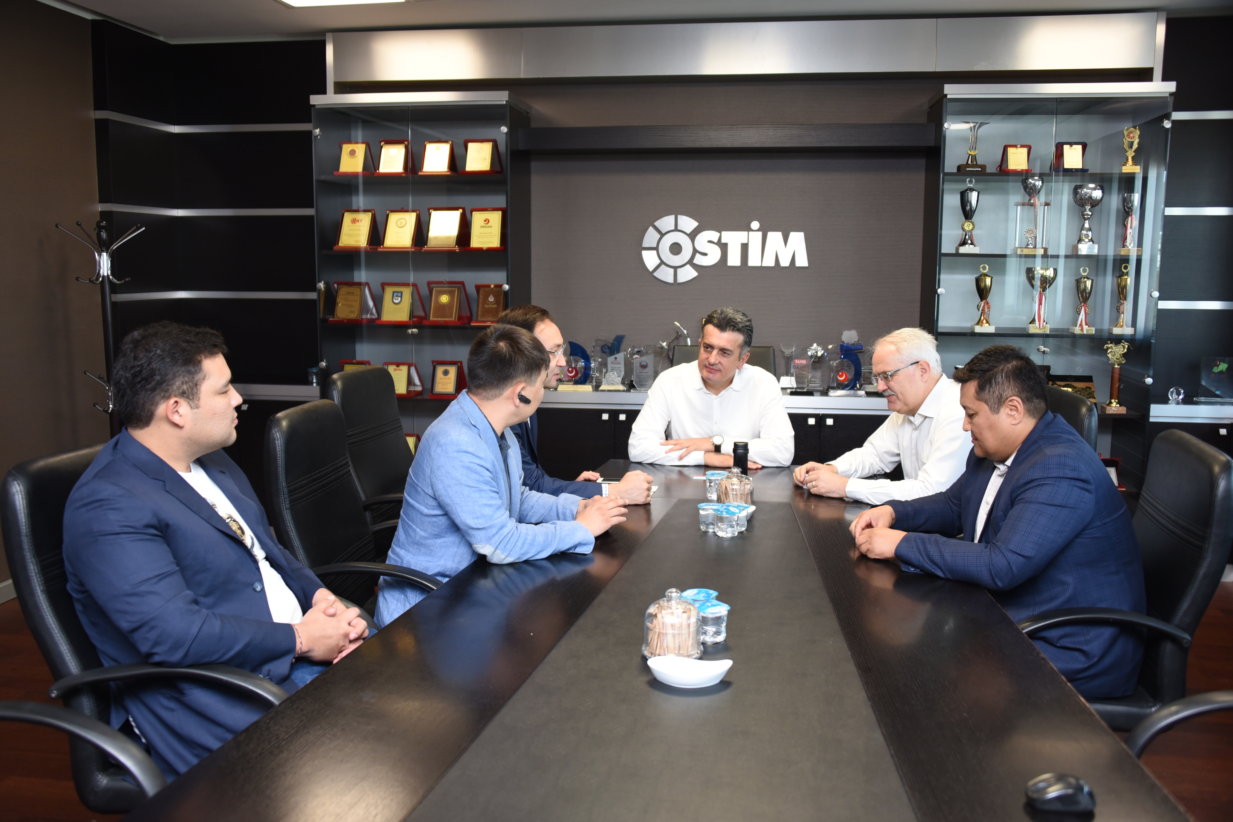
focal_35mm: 32
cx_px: 616
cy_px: 411
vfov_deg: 41.1
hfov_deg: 58.7
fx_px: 1096
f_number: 3.5
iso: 1000
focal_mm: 32
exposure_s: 1/125
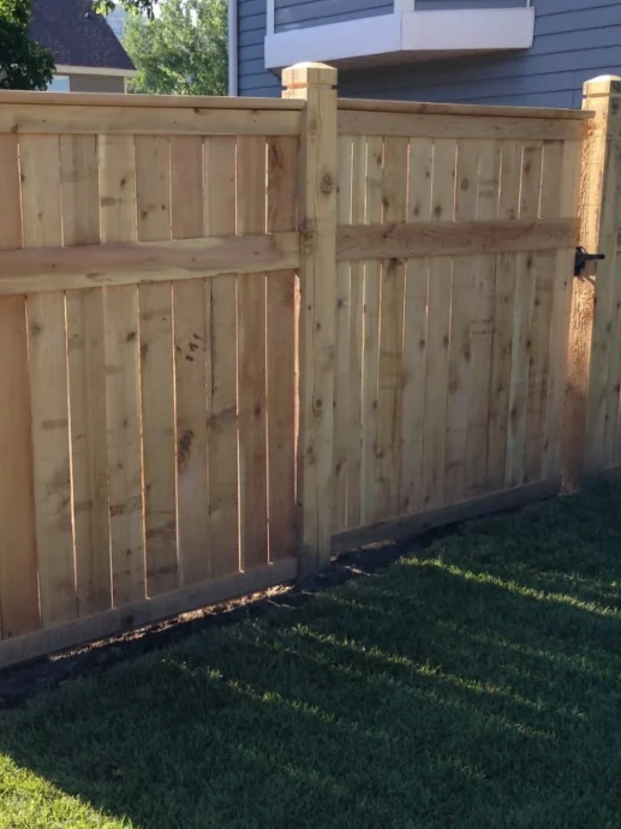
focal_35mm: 49
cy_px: 431
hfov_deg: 29.6
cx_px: 277
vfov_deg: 38.9
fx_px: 1173
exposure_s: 1/387
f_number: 2.4
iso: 50
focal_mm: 4.12
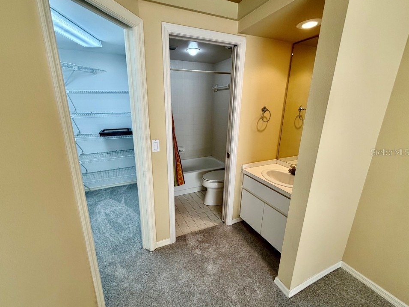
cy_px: 152
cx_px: 192
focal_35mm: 15
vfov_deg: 81.7
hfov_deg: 98.1
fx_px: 177
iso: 100
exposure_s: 1/120
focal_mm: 2.22
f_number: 2.2
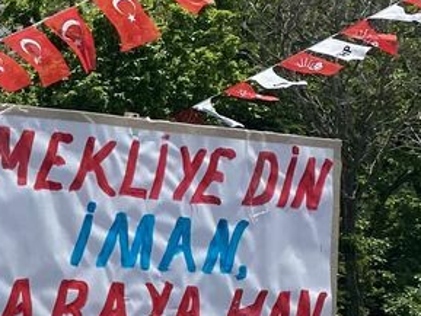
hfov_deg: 15.0
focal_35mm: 115
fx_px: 1399
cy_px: 264
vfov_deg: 12.8
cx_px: -323
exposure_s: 1/3205
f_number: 1.8
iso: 32
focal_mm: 4.25
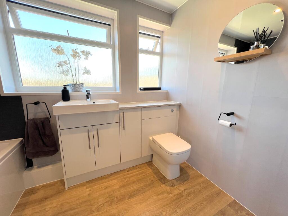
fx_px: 108
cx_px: 144
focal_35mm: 13
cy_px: 108
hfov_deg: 106.2
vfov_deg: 89.9
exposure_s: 1/100
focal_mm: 1.57
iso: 40
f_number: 1.8
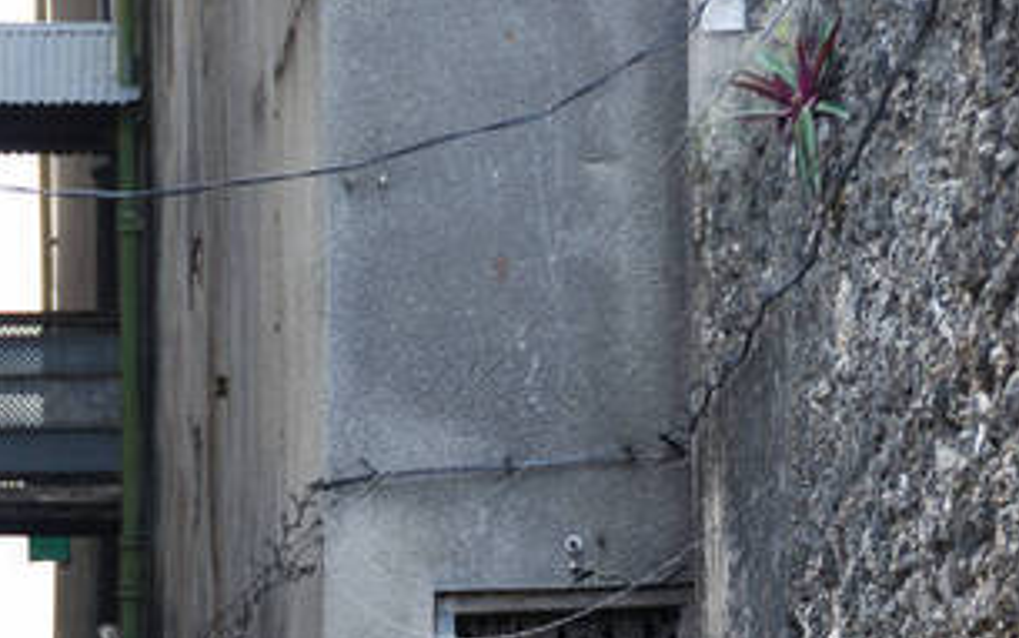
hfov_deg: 7.5
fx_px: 7808
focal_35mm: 281
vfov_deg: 4.6
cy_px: 1132
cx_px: 264
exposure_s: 1/30
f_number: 5.3
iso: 110
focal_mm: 80
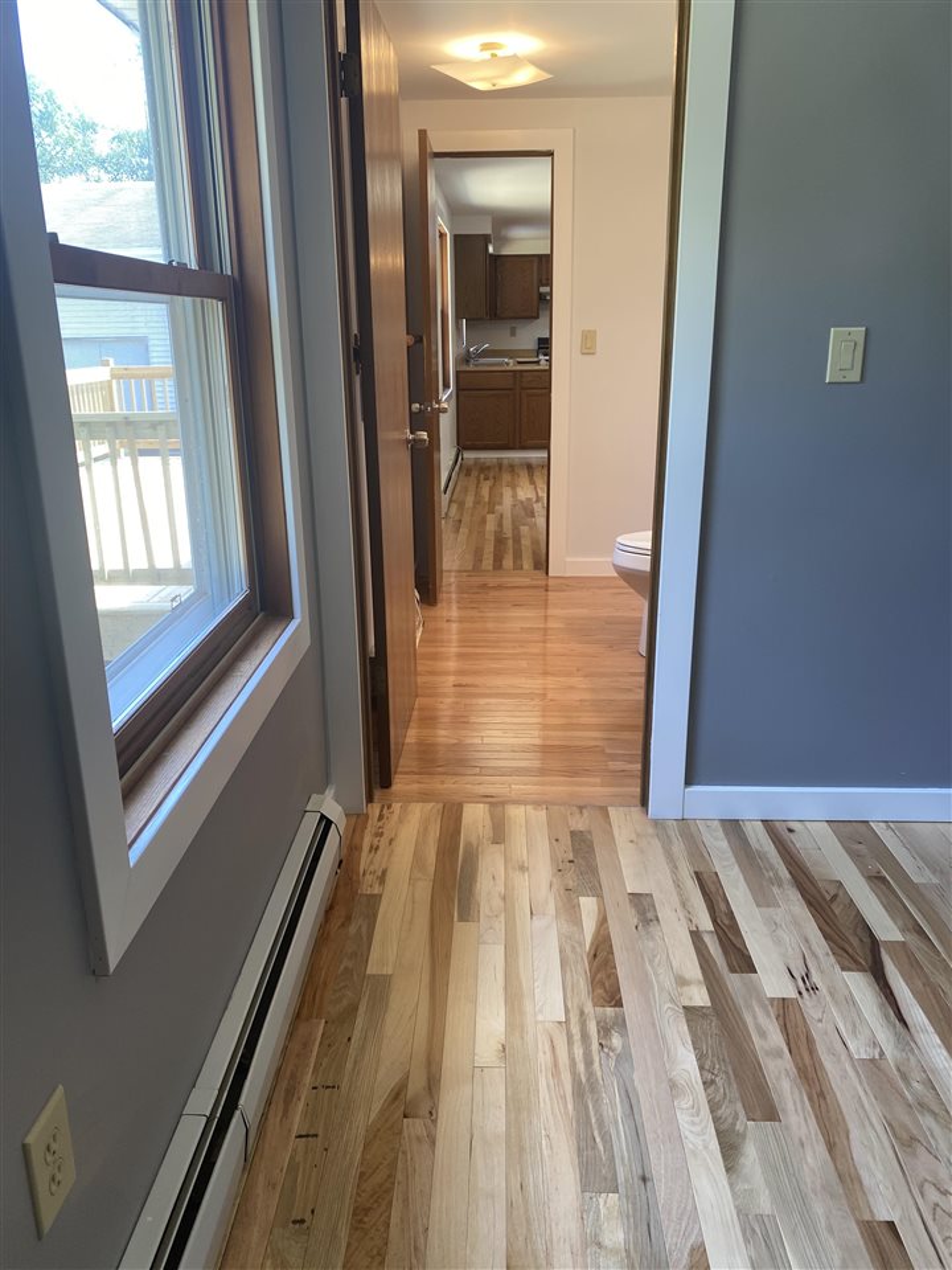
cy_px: 635
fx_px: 953
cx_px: 476
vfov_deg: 67.3
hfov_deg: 53.1
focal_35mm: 26
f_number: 1.8
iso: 100
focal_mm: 4.25
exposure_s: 1/120
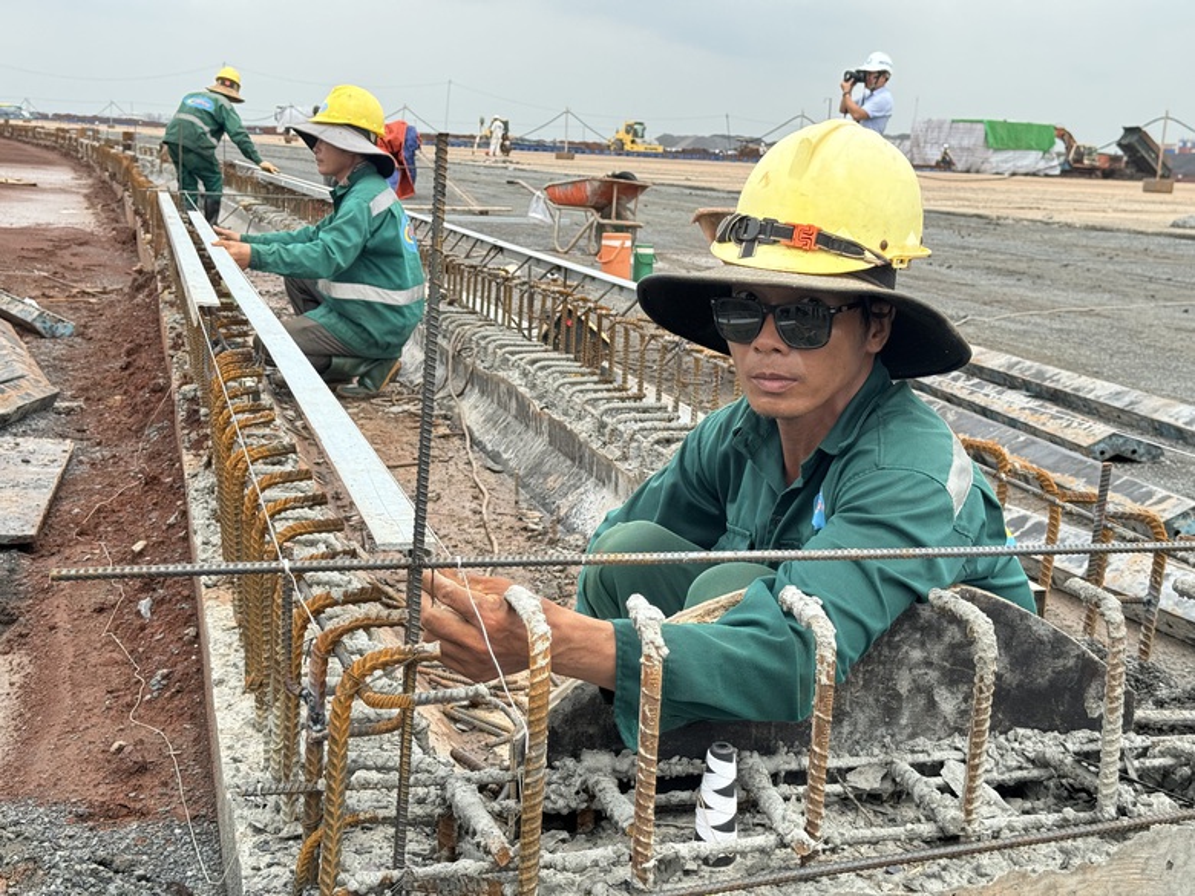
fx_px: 1657
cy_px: 448
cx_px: 598
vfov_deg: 30.3
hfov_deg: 39.7
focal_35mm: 48
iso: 64
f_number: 1.78
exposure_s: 1/1637
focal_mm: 6.76
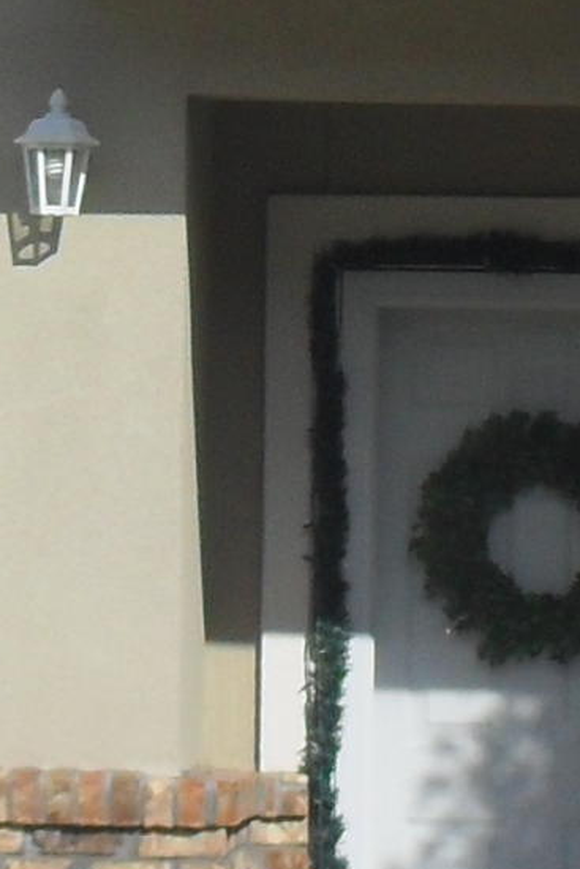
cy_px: 104
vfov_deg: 7.4
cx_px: 474
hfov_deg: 4.9
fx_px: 6714
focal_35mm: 278
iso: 100
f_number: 10
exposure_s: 1/250
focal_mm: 8.7
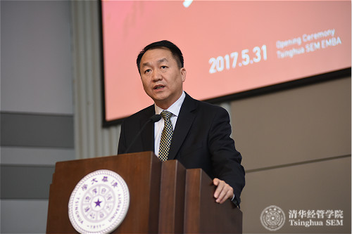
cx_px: 176
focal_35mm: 135
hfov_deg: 15.2
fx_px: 1319
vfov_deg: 10.2
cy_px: 117
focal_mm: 135
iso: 1600
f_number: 2.8
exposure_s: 1/200
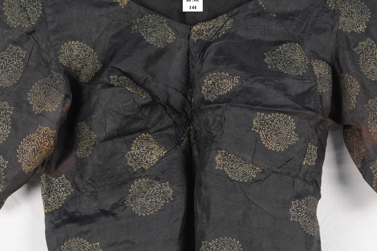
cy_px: 119
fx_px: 1862
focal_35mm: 178
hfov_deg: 11.6
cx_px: 197
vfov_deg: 7.7
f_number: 16
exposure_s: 1/2.5
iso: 400
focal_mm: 70
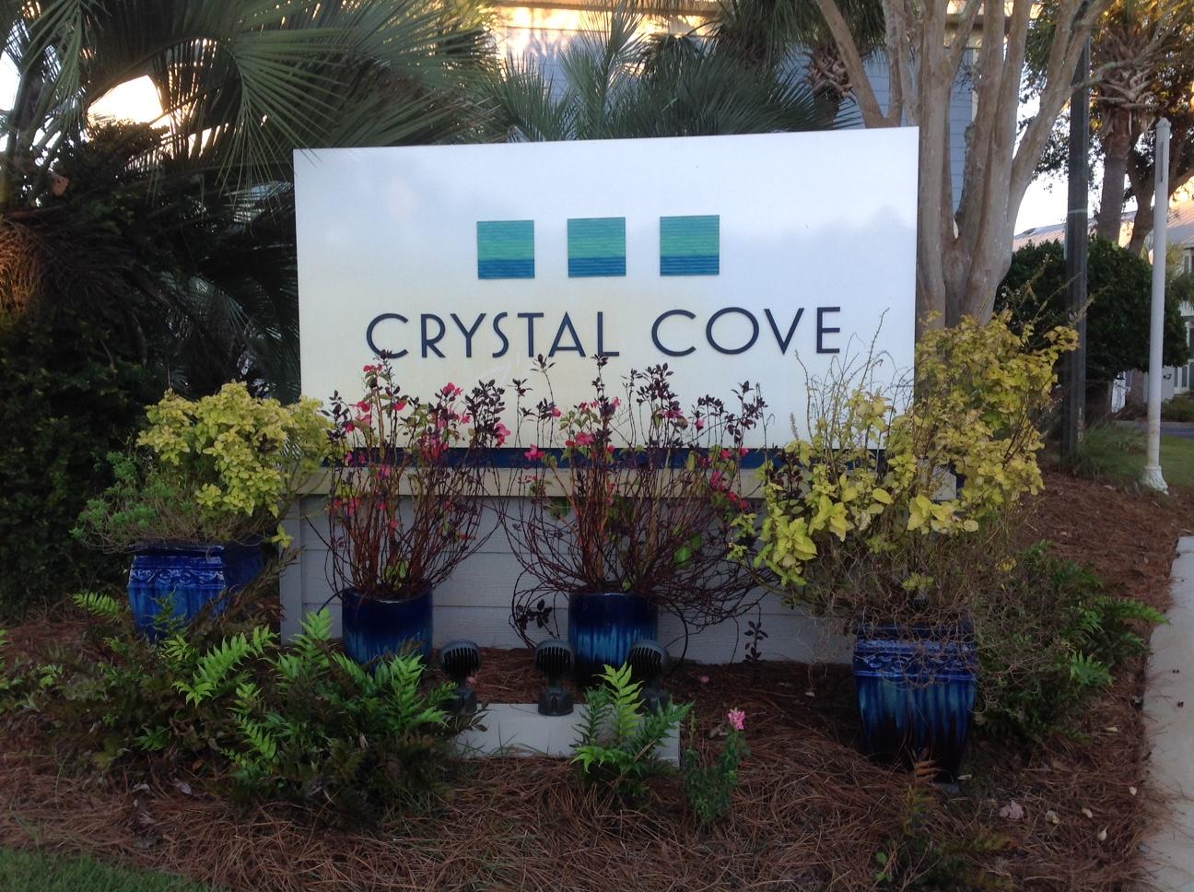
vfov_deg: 40.6
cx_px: 597
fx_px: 1205
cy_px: 446
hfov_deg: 52.7
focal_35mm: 35
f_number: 2.4
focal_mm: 4.28
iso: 50
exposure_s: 1/182
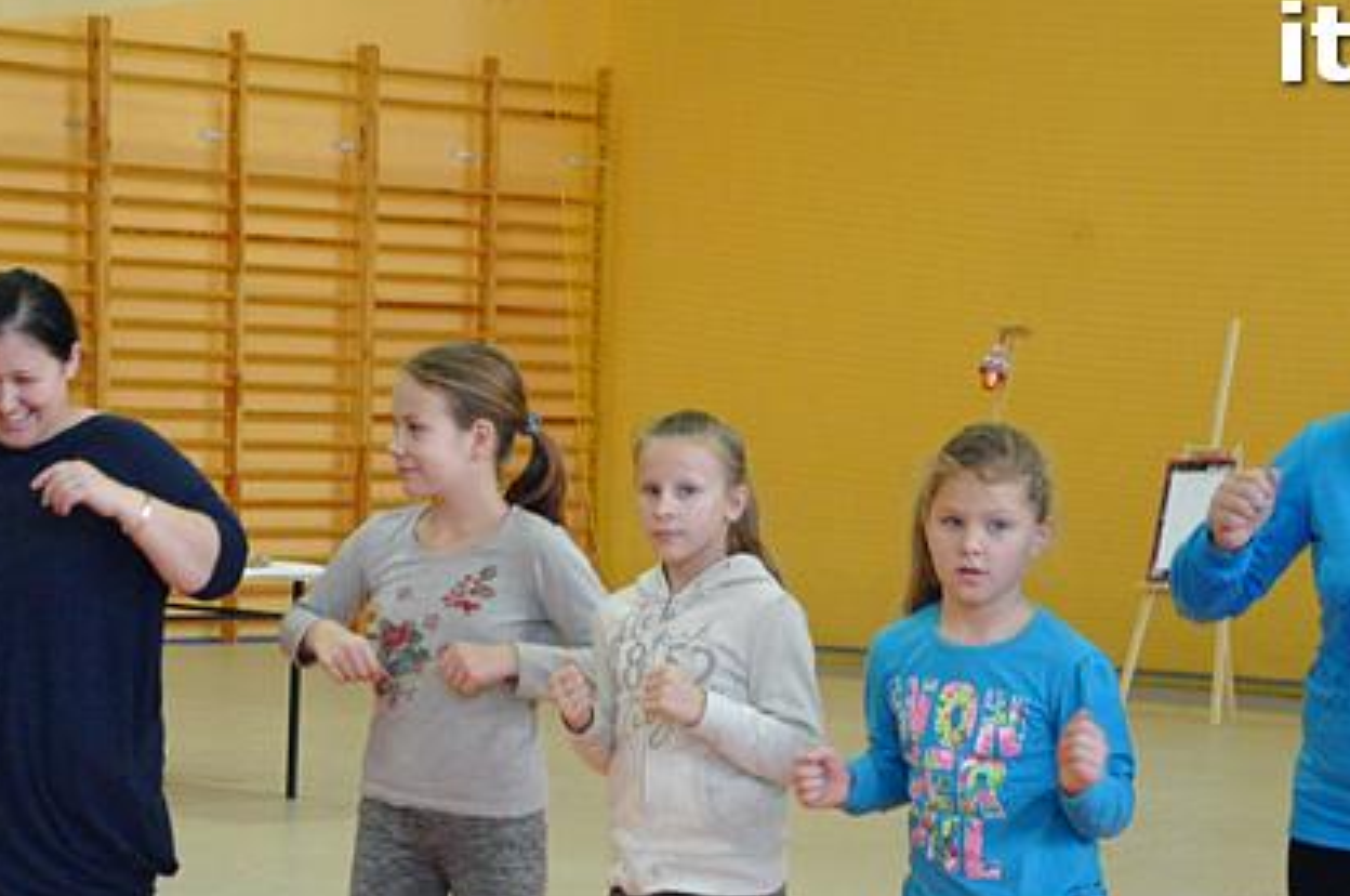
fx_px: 5168
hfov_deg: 14.9
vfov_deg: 9.8
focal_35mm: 138
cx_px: 630
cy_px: 862
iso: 2500
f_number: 4.8
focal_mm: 45
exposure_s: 1/100
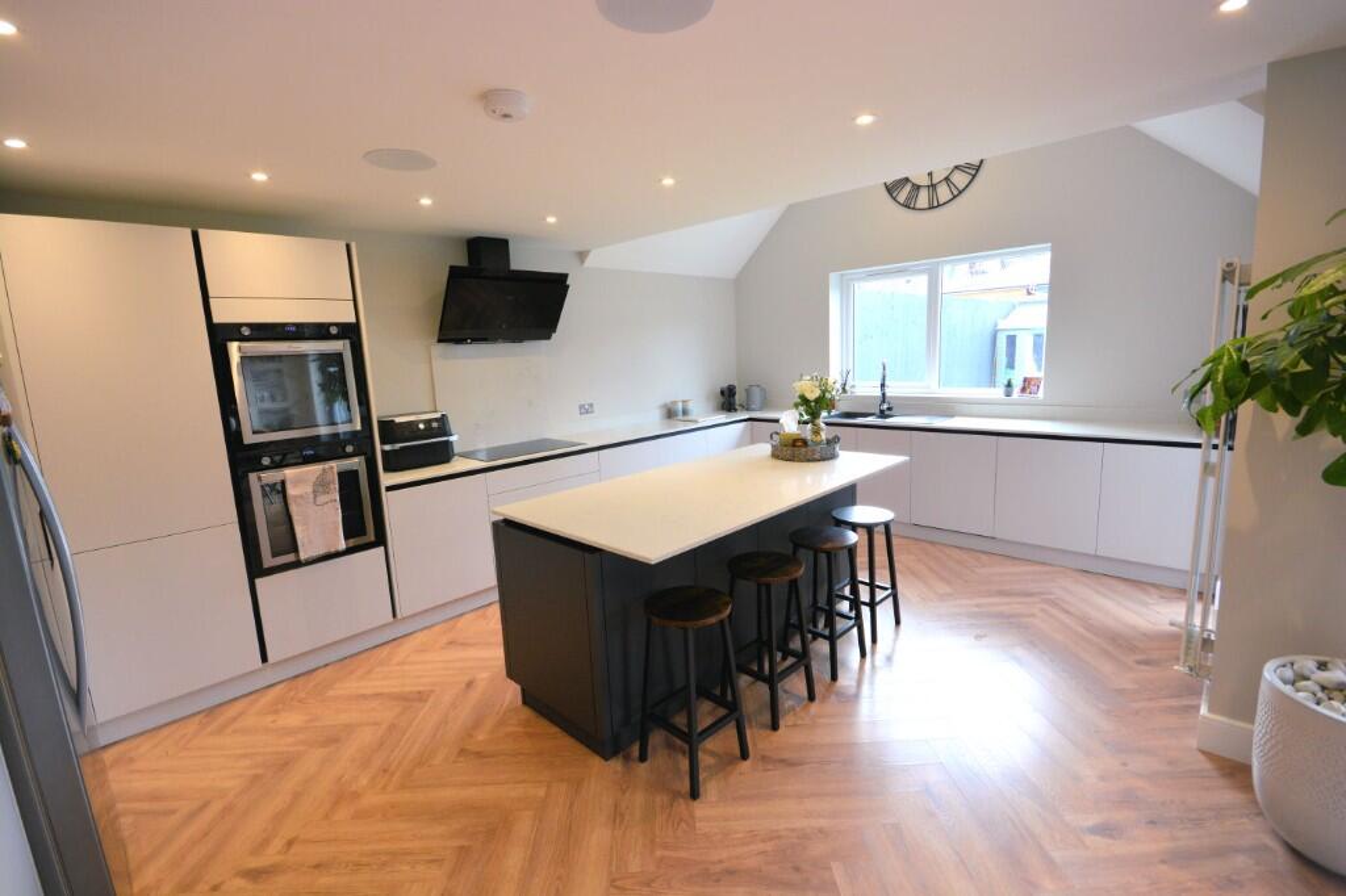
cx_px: 673
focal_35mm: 15
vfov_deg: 77.3
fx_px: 561
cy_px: 448
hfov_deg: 100.4
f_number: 8
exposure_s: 1/30
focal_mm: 10
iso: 400
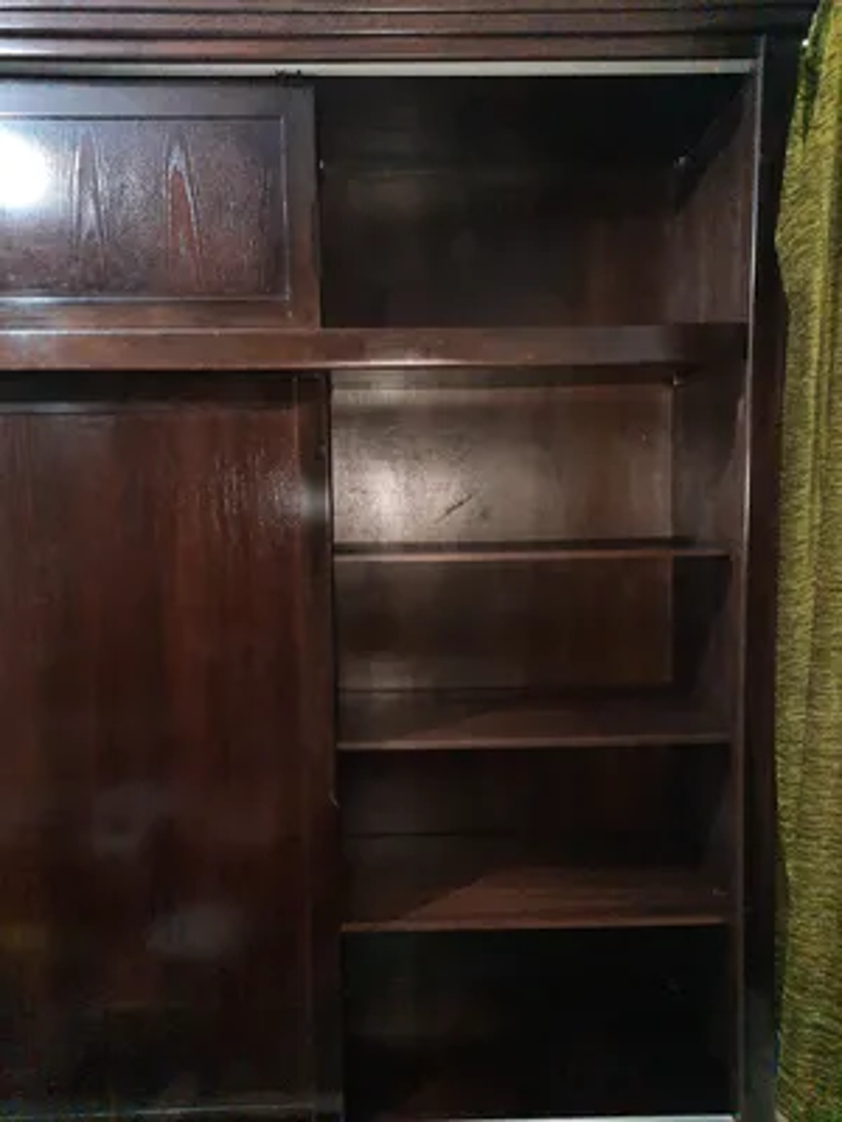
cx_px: 421
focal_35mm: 25
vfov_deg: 69.4
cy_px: 561
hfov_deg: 54.9
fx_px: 811
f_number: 2
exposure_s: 1/25
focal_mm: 4.6
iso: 640
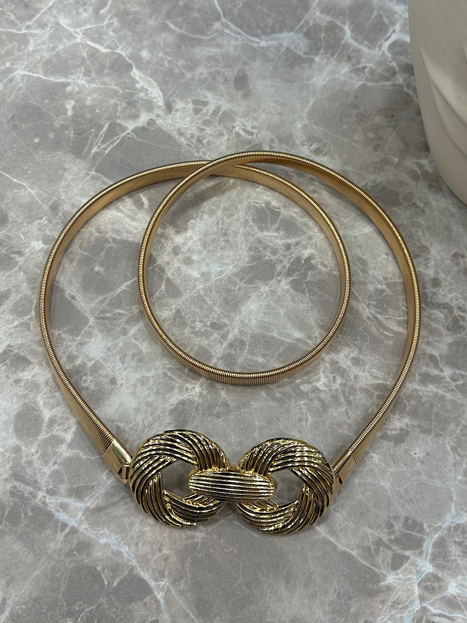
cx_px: 234
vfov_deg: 71.6
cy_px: 312
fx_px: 432
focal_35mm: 24
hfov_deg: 56.8
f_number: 1.78
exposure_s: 1/165
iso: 64
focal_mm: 6.86
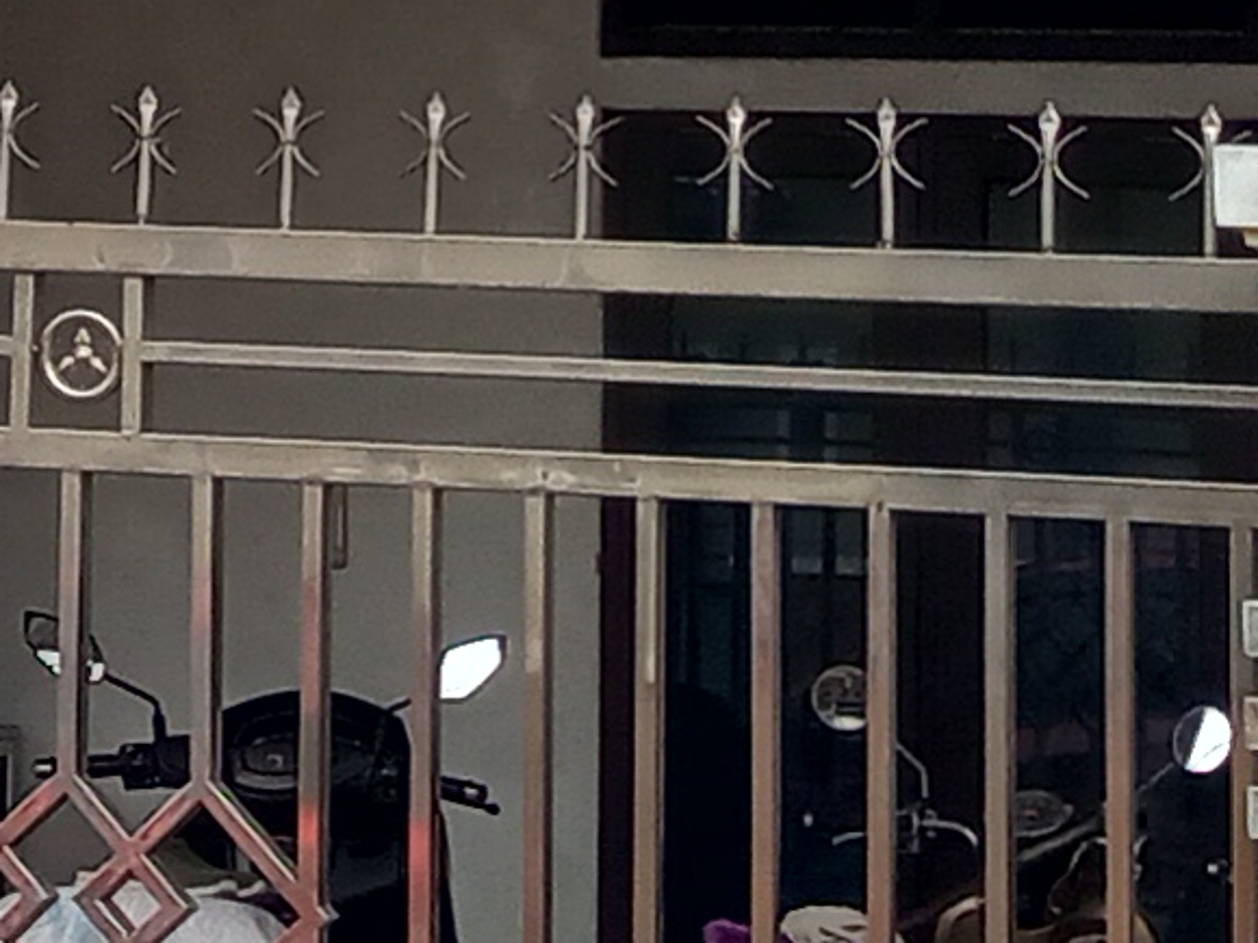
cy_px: -622
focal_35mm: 193
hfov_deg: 9.9
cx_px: -692
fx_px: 7014
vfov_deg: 7.5
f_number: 1.8
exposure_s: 1/969
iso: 112
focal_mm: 4.69
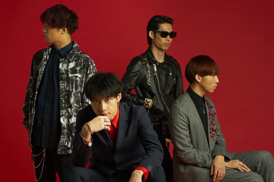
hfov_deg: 18.6
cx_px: 137
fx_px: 837
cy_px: 92
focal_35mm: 110
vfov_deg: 12.4
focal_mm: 99
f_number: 11
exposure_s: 1/125
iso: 200
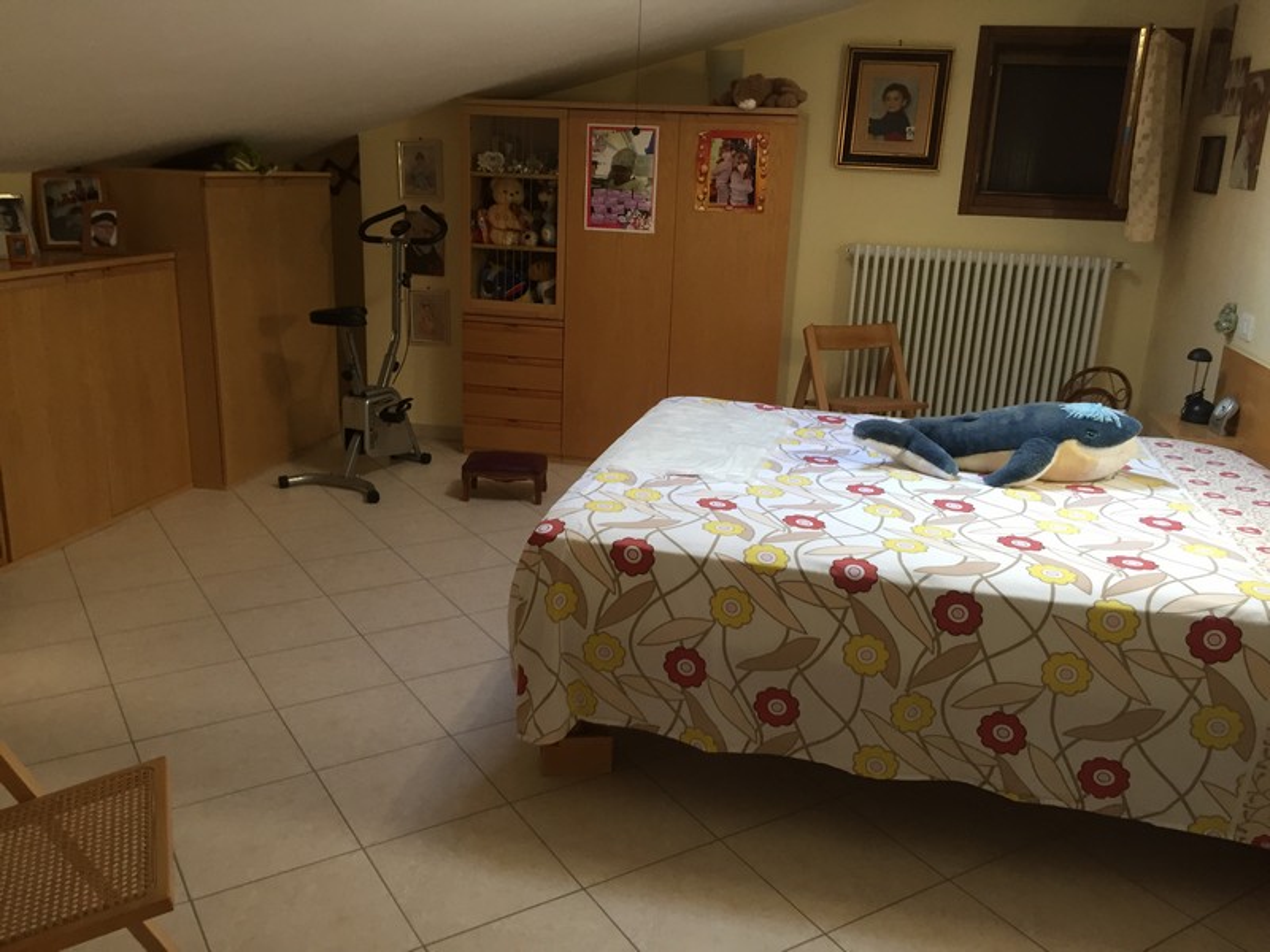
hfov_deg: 61.7
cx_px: 635
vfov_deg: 48.2
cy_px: 476
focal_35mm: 29
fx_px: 1064
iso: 125
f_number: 2.2
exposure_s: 1/33
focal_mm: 4.15
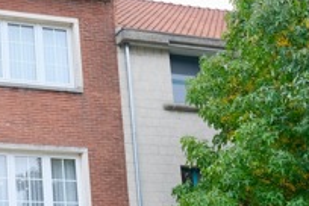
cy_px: 217
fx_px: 515
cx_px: -33
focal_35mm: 60
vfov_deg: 21.6
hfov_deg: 29.9
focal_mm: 11.5
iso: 320
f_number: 5
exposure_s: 1/120
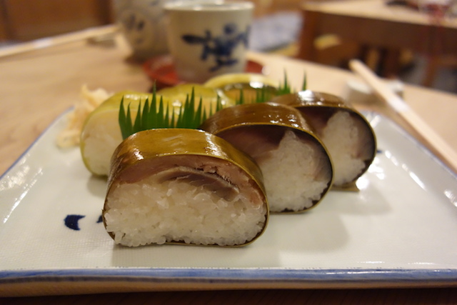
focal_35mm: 29
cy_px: 152
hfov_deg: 63.6
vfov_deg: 45.0
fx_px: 368
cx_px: 228
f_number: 2
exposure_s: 1/80
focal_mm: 10.91
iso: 1600
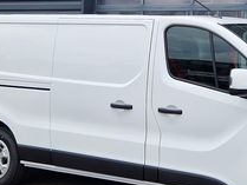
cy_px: -14
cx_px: 200
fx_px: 628
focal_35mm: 88
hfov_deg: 21.9
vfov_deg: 16.3
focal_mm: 5.4
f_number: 1.8
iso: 50
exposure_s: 1/6494
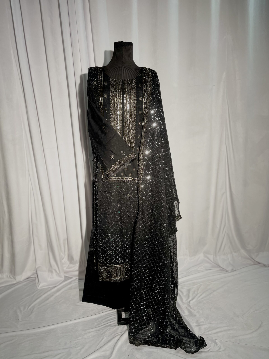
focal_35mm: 26
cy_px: 180
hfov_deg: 53.1
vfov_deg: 67.3
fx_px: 269
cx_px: 134
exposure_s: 1/101
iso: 100
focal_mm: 5.1
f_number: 1.6
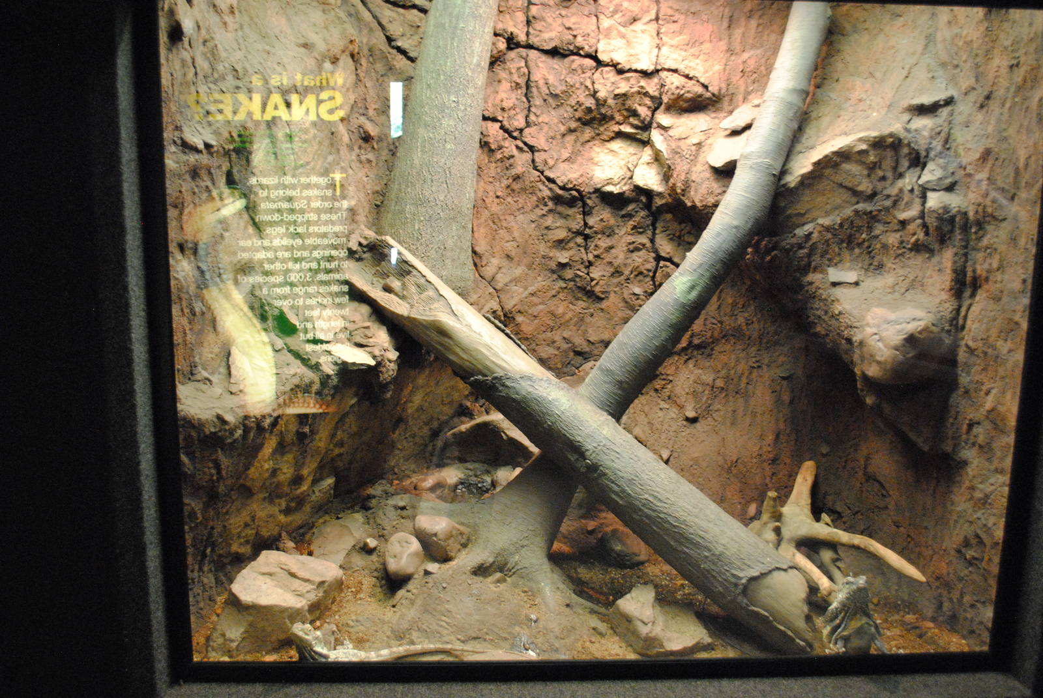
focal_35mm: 36
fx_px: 1044
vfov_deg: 37.0
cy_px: 349
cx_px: 522
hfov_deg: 53.1
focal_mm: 24
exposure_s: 1/25
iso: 1600
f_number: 4
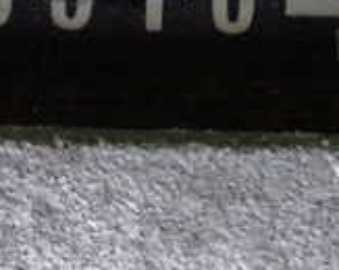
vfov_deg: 13.2
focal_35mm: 108
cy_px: -170
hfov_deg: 17.7
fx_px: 1082
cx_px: 254
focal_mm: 5.4
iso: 800
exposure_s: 1/125
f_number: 2.3
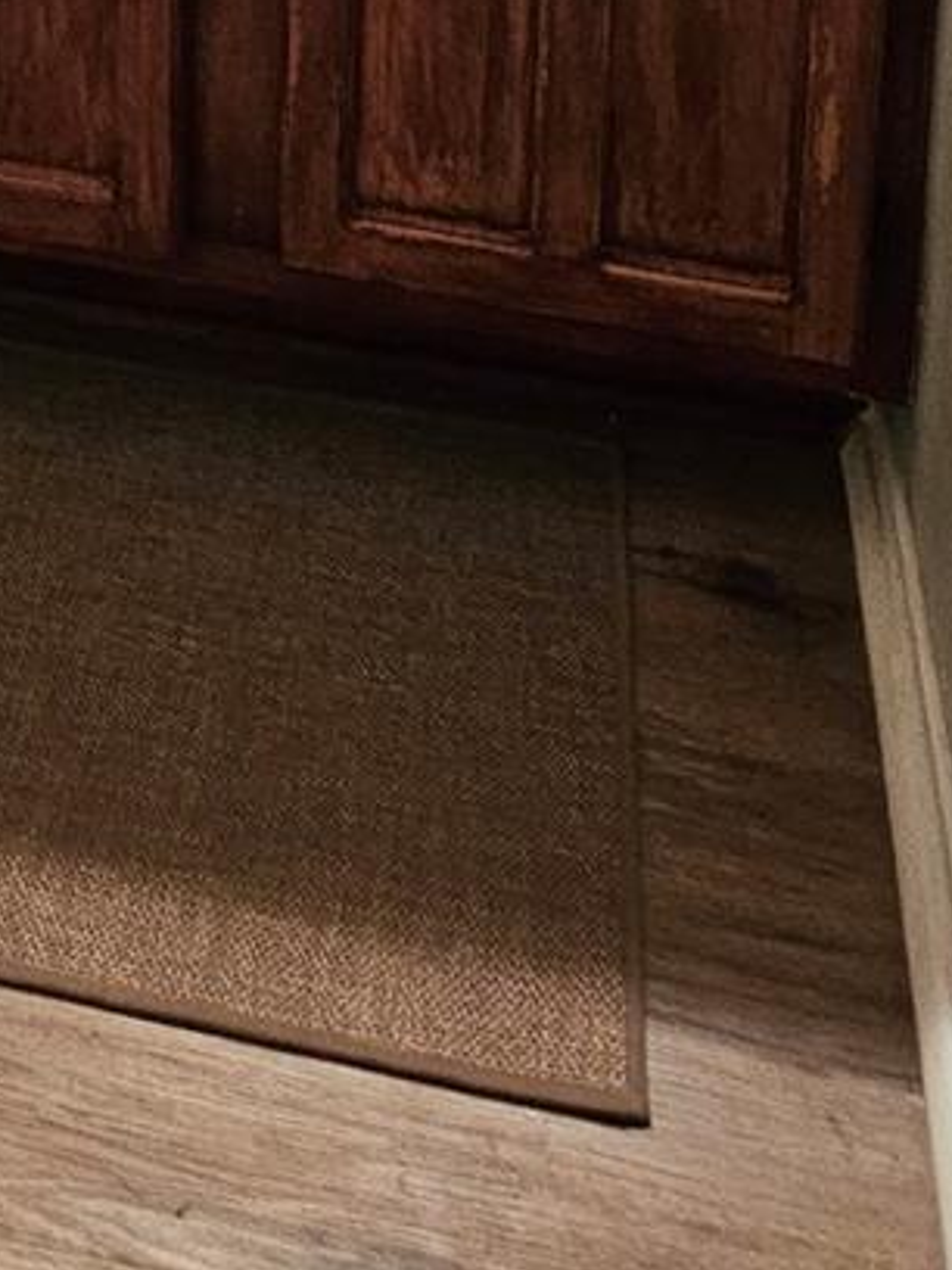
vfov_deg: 23.6
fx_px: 1797
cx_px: 177
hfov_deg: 29.0
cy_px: -915
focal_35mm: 49
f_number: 2.2
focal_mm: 2.2
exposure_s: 1/40
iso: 400
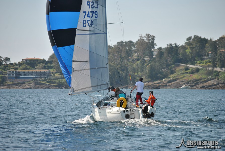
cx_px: 112
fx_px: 1267
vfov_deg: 6.8
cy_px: 76
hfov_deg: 10.1
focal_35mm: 202
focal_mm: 135
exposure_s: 1/500
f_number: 5.6
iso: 110
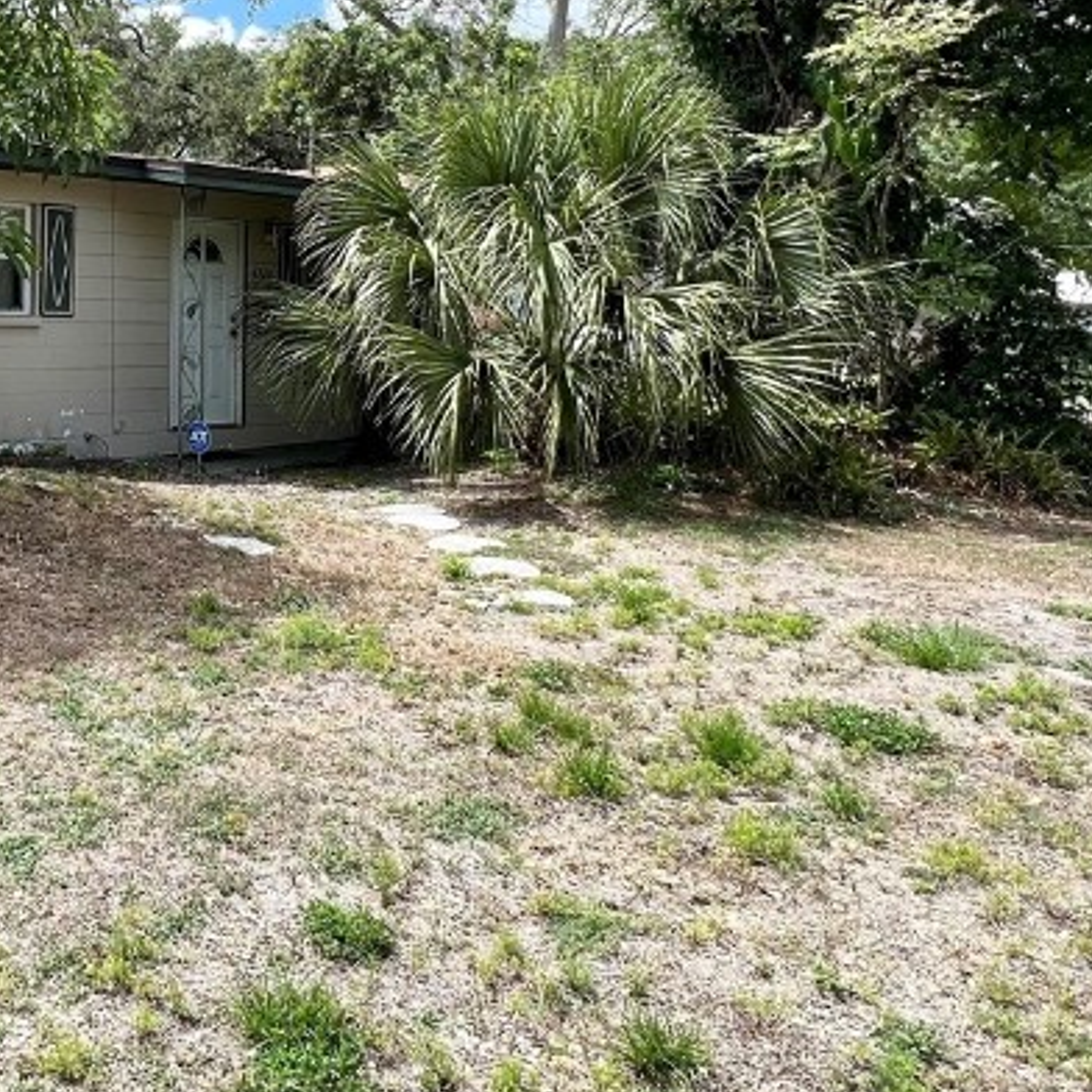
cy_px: 279
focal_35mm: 30
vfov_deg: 51.8
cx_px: 145
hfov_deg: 49.2
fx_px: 1071
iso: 32
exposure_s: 1/598
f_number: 1.8
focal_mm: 1.57
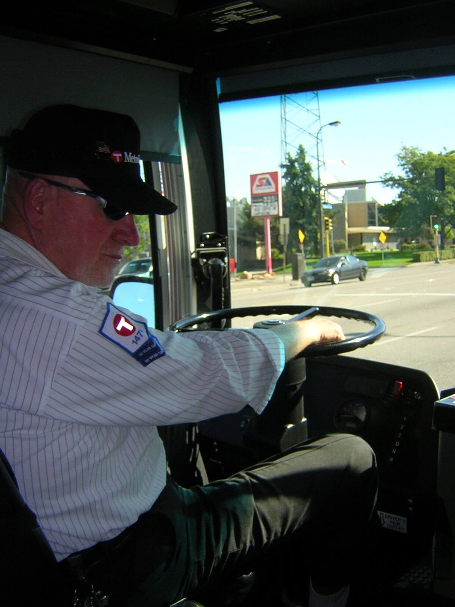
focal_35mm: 36
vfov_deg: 51.4
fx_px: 631
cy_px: 304
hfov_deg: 39.7
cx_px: 228
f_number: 2.6
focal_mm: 4.7
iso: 100
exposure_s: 1/335
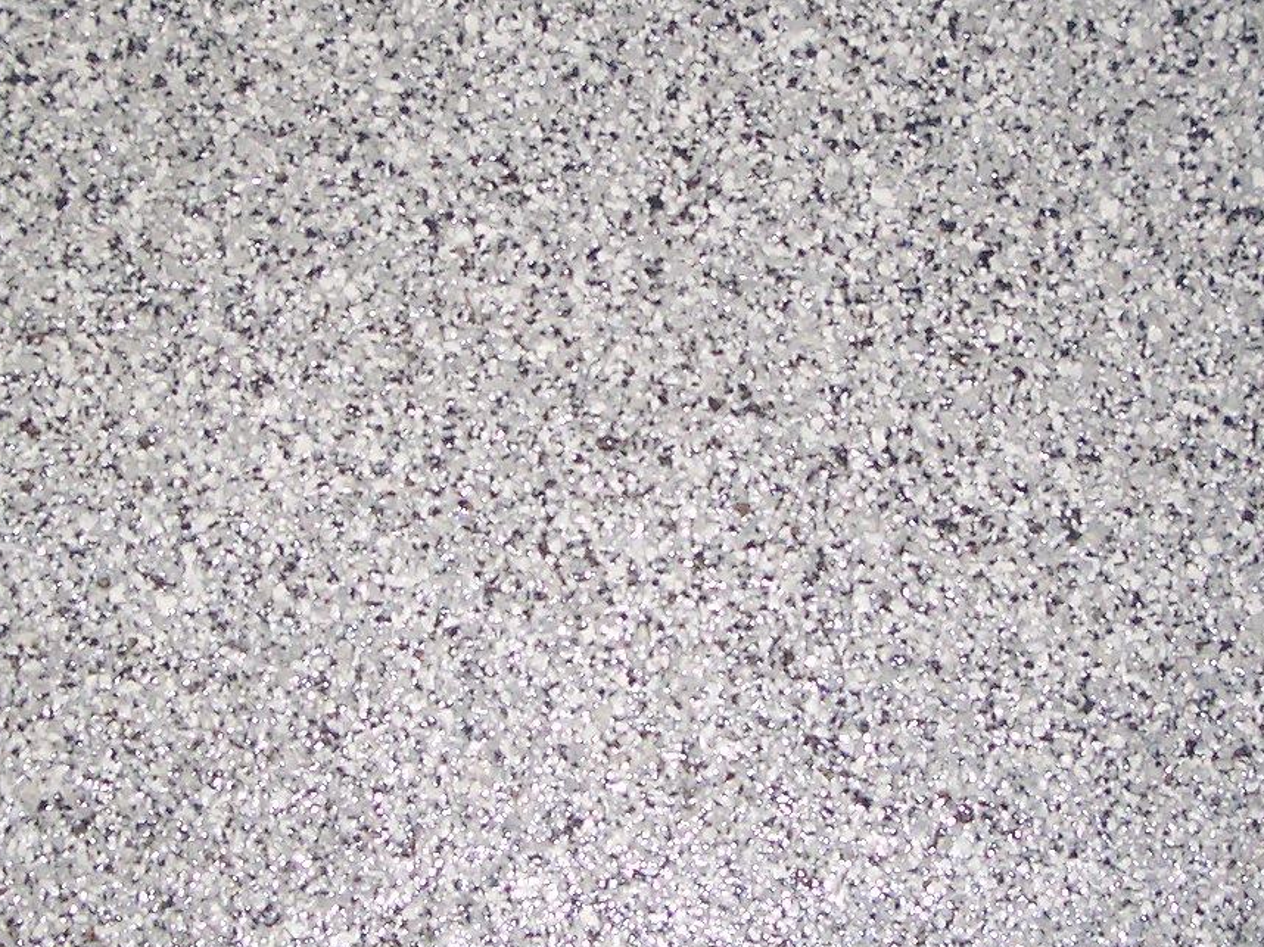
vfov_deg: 15.7
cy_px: 374
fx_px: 3431
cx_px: 660
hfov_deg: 20.9
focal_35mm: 94
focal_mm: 5.8
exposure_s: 1/60
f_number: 2.6
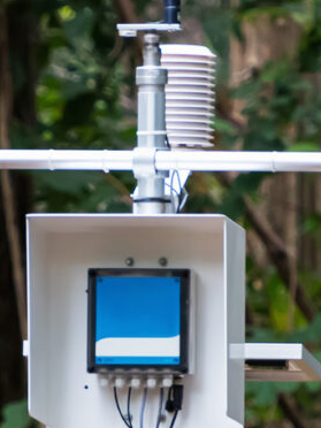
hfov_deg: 2.4
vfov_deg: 3.3
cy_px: 155
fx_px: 7530
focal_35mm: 609
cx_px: -8
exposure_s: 1/400
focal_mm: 230
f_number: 5.6
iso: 1600
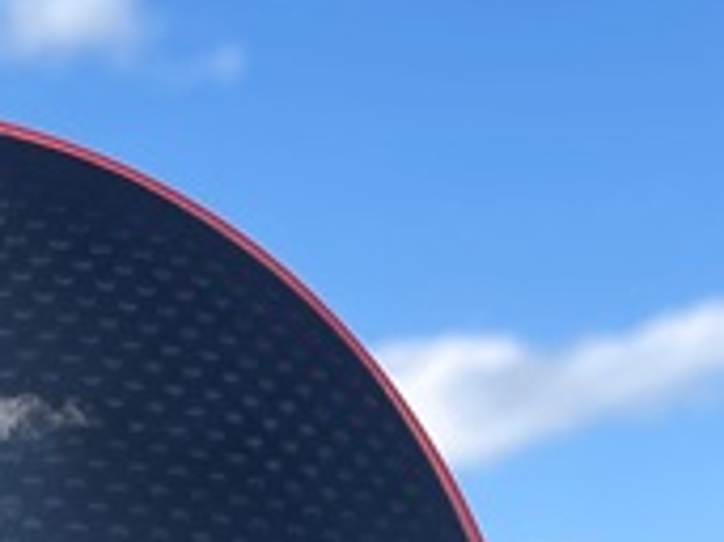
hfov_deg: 19.5
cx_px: -102
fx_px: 2006
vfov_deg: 14.3
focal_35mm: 96
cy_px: 834
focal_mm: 4.2
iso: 32
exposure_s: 1/2053
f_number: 1.6
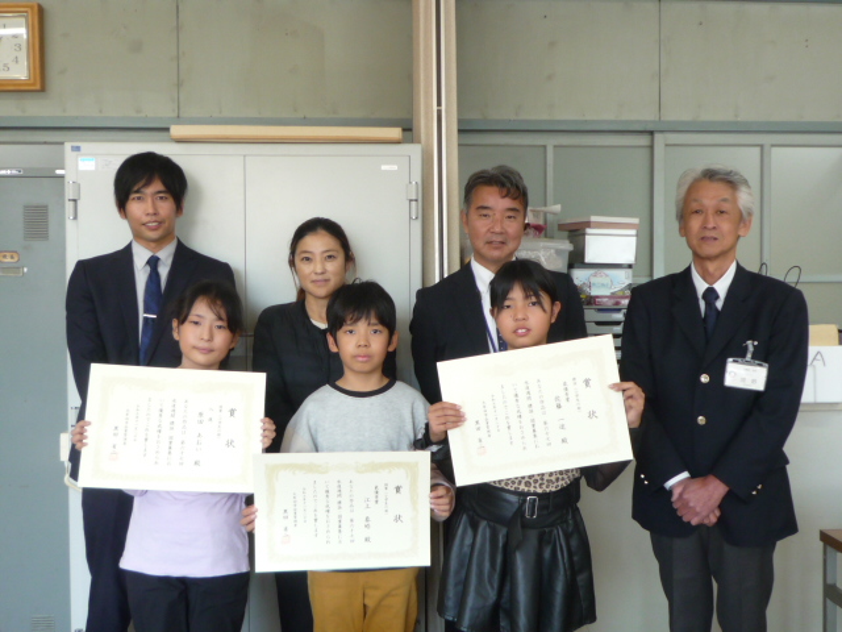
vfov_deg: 35.1
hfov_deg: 45.8
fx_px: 997
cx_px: 421
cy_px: 316
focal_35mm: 41
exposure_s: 1/40
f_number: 2.8
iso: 100
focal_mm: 4.4
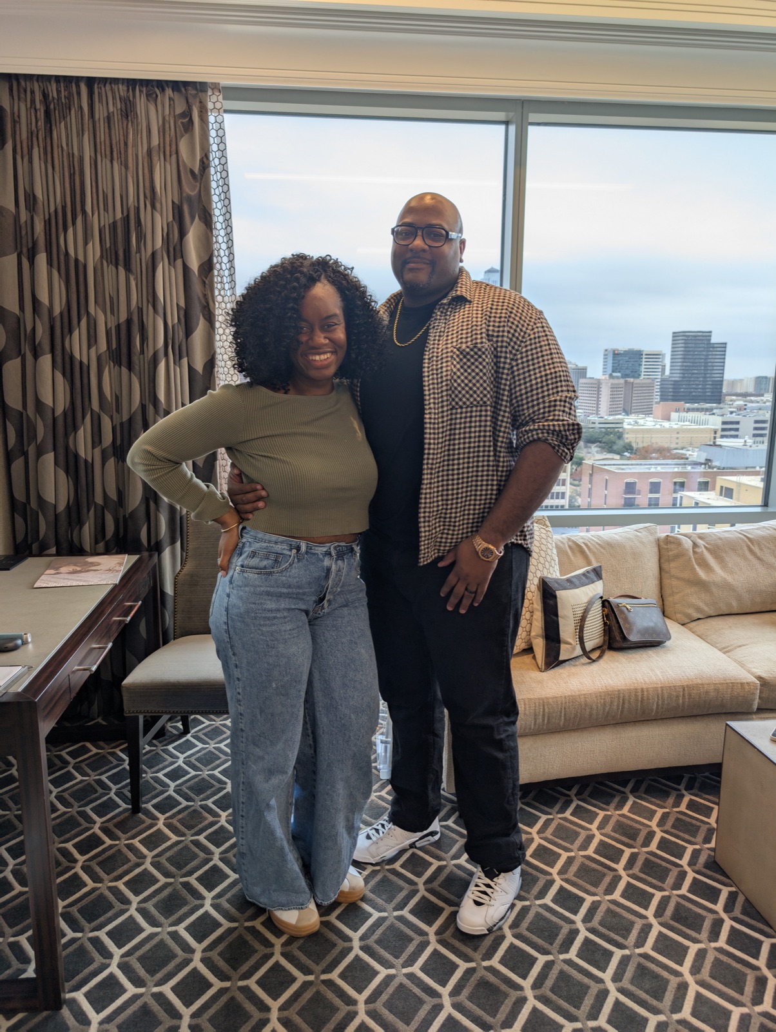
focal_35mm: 24
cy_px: 516
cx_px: 388
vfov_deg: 71.5
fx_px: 716
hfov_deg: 56.9
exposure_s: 1/46.3
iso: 16
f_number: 1.68
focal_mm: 6.9
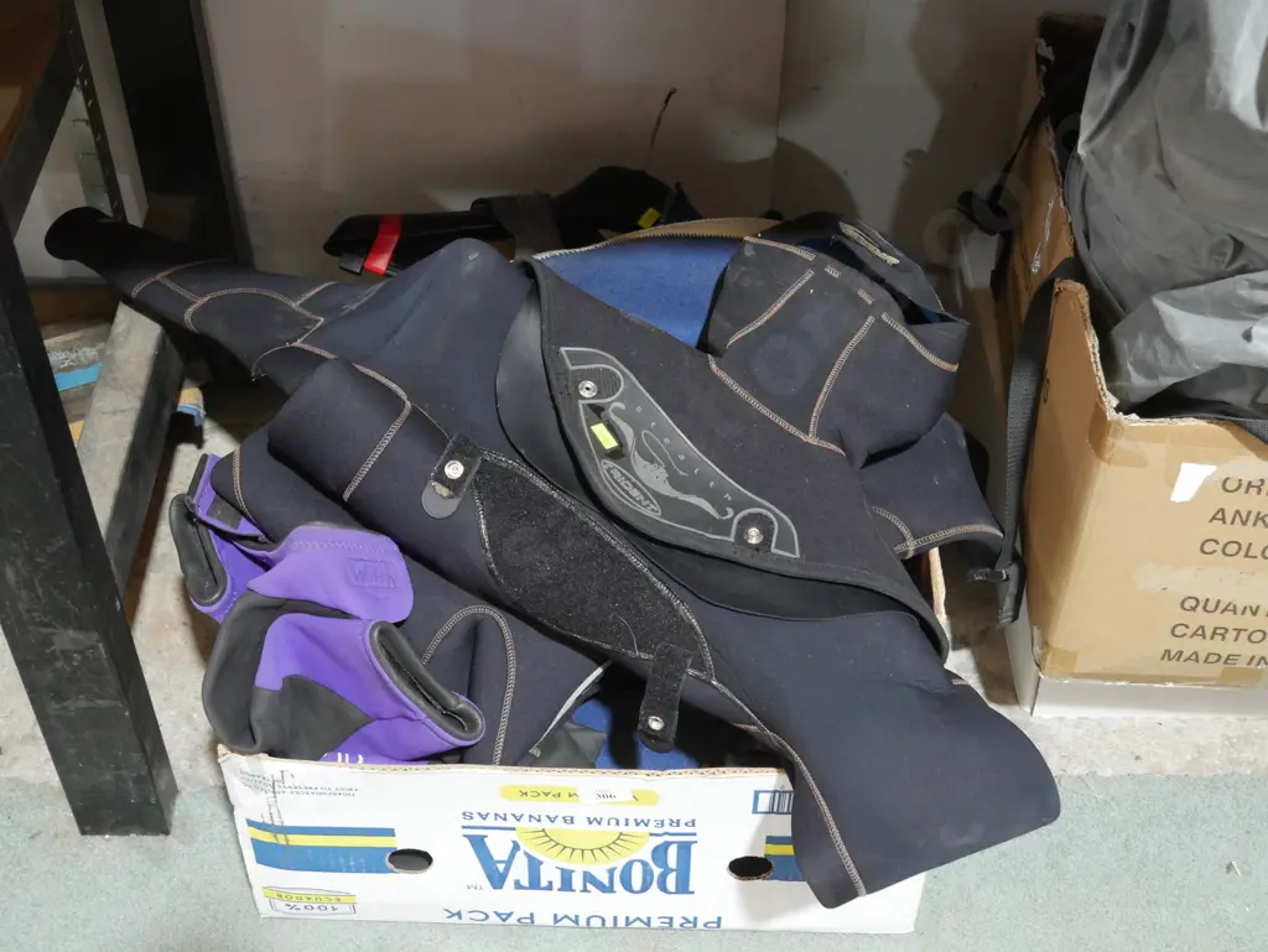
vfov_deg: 29.1
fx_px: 1832
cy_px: 476
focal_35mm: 50
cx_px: 634
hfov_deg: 38.2
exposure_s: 1/60
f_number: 5.3
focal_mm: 25
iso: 2000
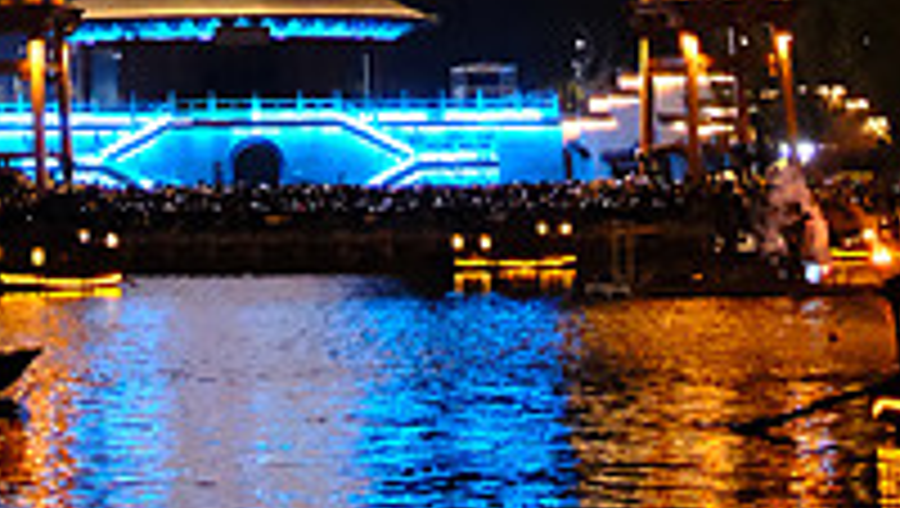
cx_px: 160
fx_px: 3799
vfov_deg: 6.9
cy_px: -1025
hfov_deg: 13.4
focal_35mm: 159
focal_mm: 25.4
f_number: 2.8
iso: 6400
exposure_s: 1/56
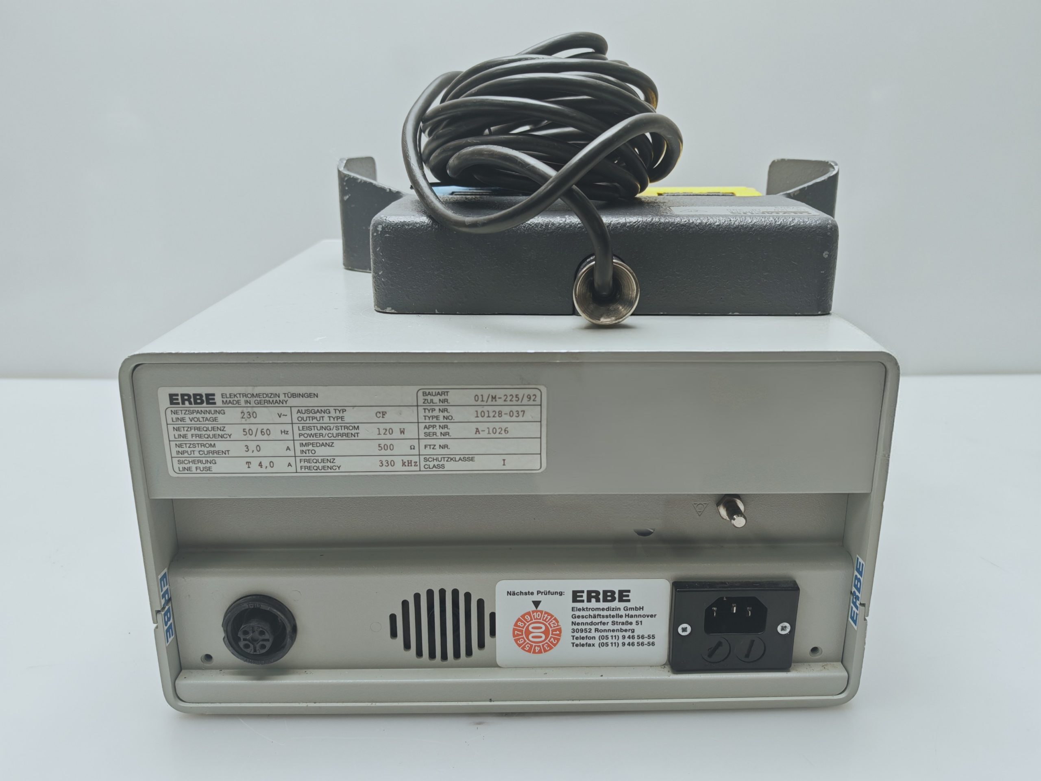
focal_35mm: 27
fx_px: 812
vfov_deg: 51.4
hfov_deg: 65.3
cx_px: 520
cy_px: 390
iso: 100
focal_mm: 6.83
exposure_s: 1/100
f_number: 2
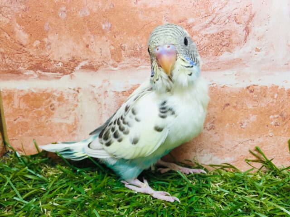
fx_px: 243
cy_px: 108
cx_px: 145
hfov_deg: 61.7
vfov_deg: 48.2
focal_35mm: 29
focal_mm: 4.15
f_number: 2.2
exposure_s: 1/30
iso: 100
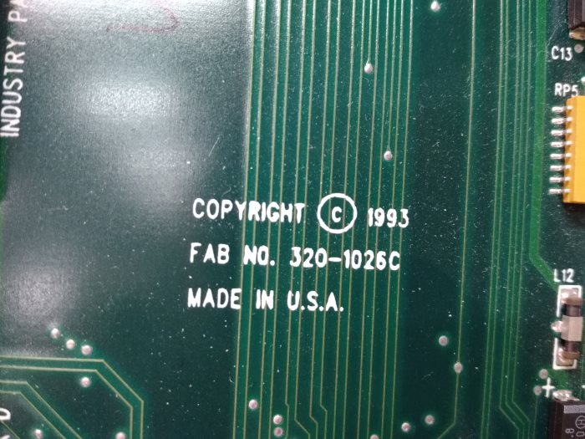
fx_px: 456
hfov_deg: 65.3
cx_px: 292
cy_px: 220
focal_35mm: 27
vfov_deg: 51.4
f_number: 2
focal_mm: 3.79
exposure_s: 1/20
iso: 807
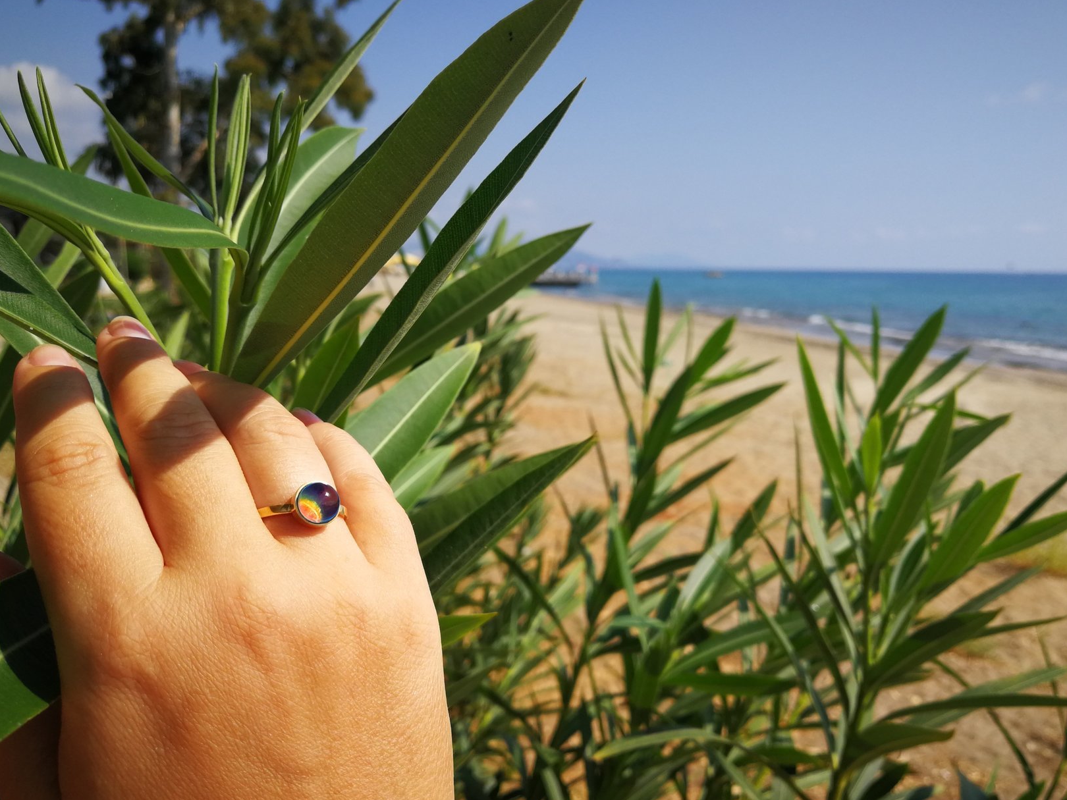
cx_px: 578
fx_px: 986
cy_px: 407
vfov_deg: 44.2
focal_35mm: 32
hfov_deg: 56.7
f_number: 1.8
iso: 50
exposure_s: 1/1748
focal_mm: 3.95
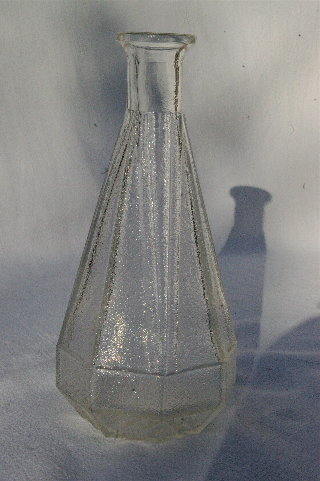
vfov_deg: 49.6
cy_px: 240
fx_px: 521
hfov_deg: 34.1
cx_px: 160
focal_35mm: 39
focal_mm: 26
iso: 1600
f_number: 16
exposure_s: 1/1500
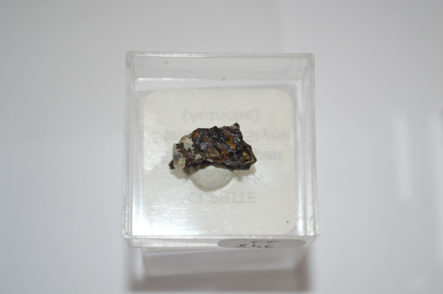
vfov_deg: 18.9
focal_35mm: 72
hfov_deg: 28.1
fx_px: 885
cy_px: 147
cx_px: 222
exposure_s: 1/60
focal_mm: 48
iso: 640
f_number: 5.3
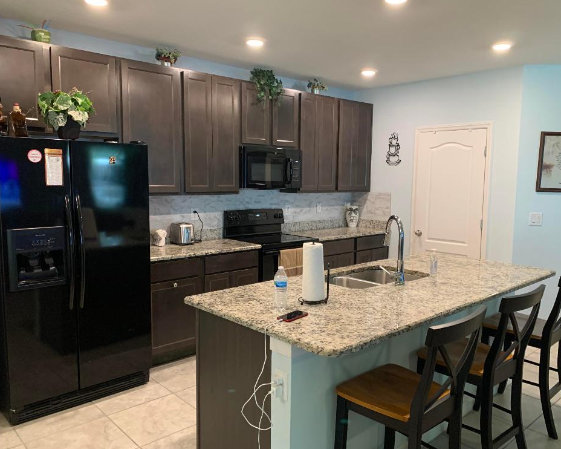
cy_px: 226
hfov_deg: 62.1
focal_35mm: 28
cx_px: 302
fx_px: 465
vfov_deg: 51.5
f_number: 1.8
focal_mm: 4.25
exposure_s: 1/60
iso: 250
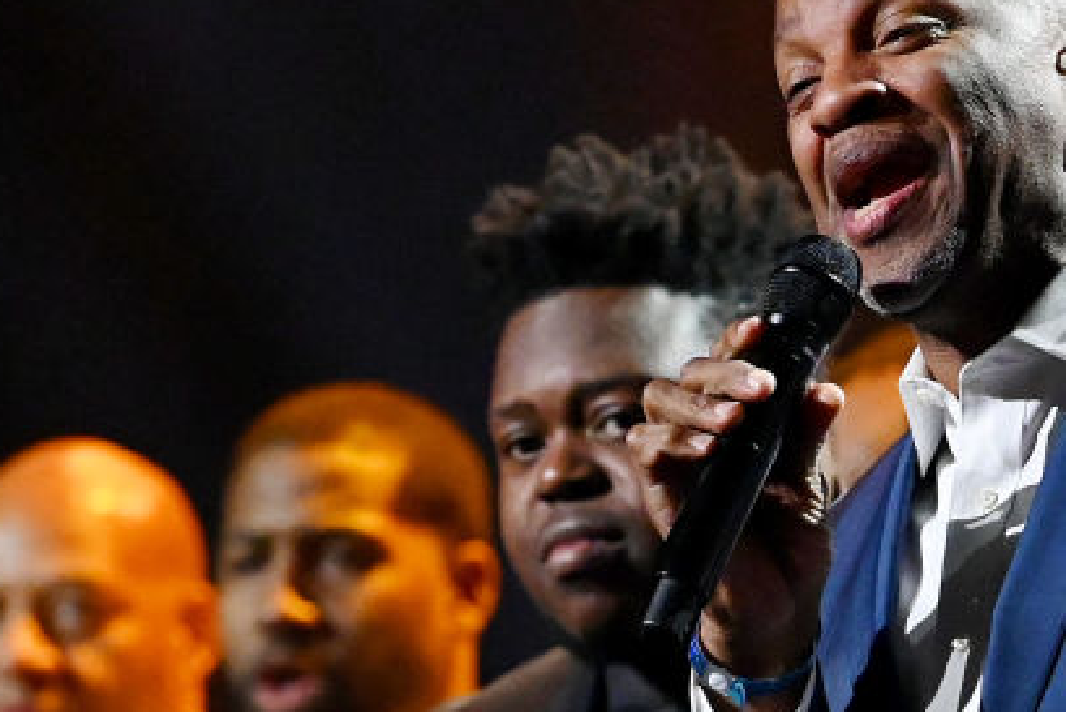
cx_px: 732
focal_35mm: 751
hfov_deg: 2.7
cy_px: 732
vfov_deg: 1.8
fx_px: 22245
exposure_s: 1/1250
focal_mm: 200
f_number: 2.8
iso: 8000
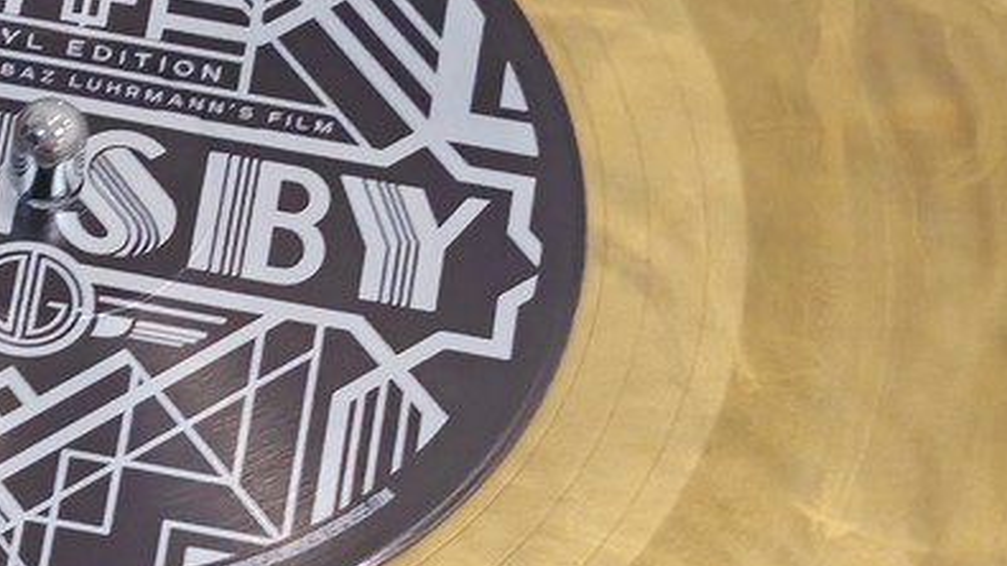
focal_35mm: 192
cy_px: 390
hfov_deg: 11.1
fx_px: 5126
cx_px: -5
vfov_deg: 6.3
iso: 400
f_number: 1.9
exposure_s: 1/50
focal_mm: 6.12
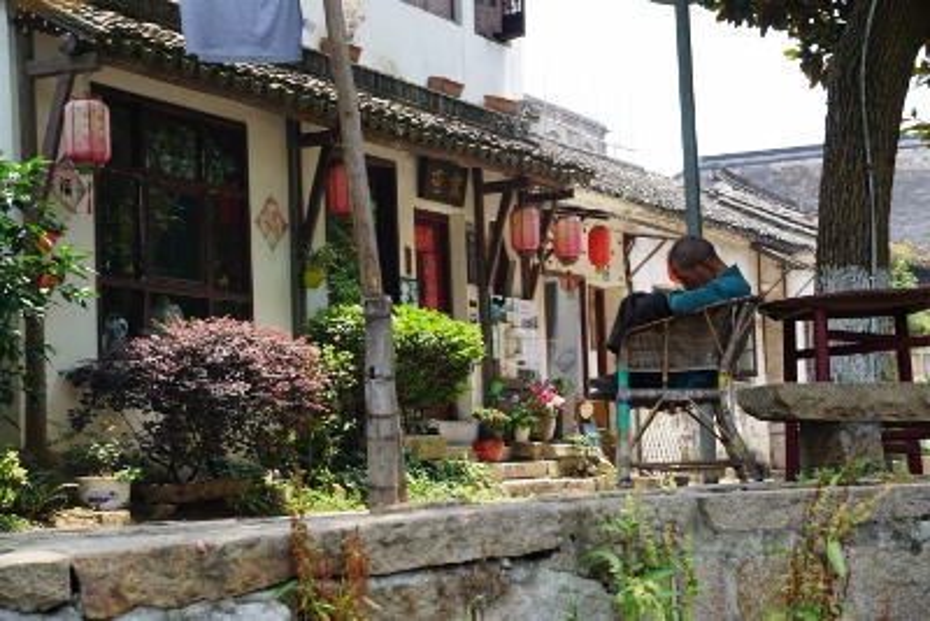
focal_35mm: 82
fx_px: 2132
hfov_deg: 24.6
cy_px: 310
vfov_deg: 16.6
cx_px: 465
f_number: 6.3
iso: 100
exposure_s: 1/125
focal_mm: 55
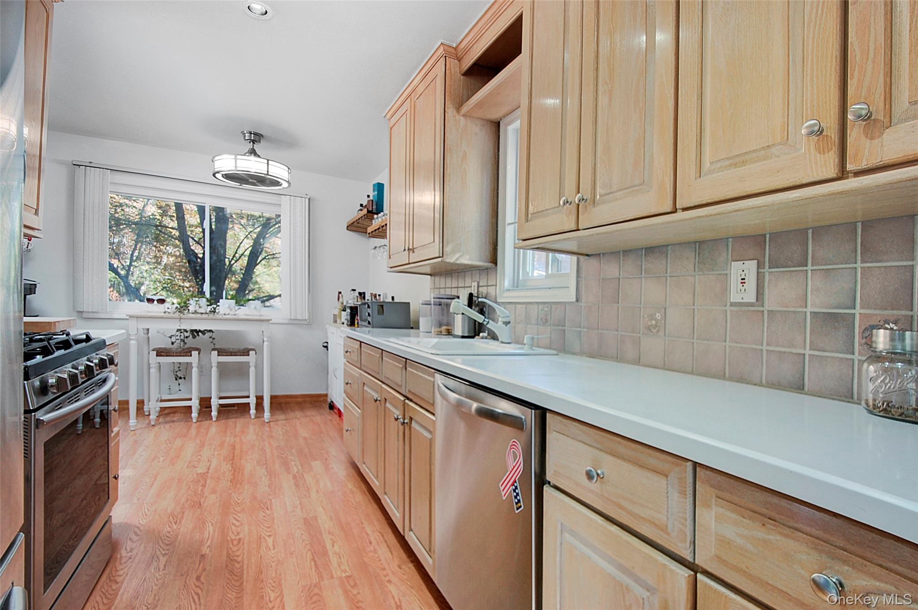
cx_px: 459
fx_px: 382
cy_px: 305
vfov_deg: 77.2
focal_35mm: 15
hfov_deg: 100.4
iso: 200
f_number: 14
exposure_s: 1/10
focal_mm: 10
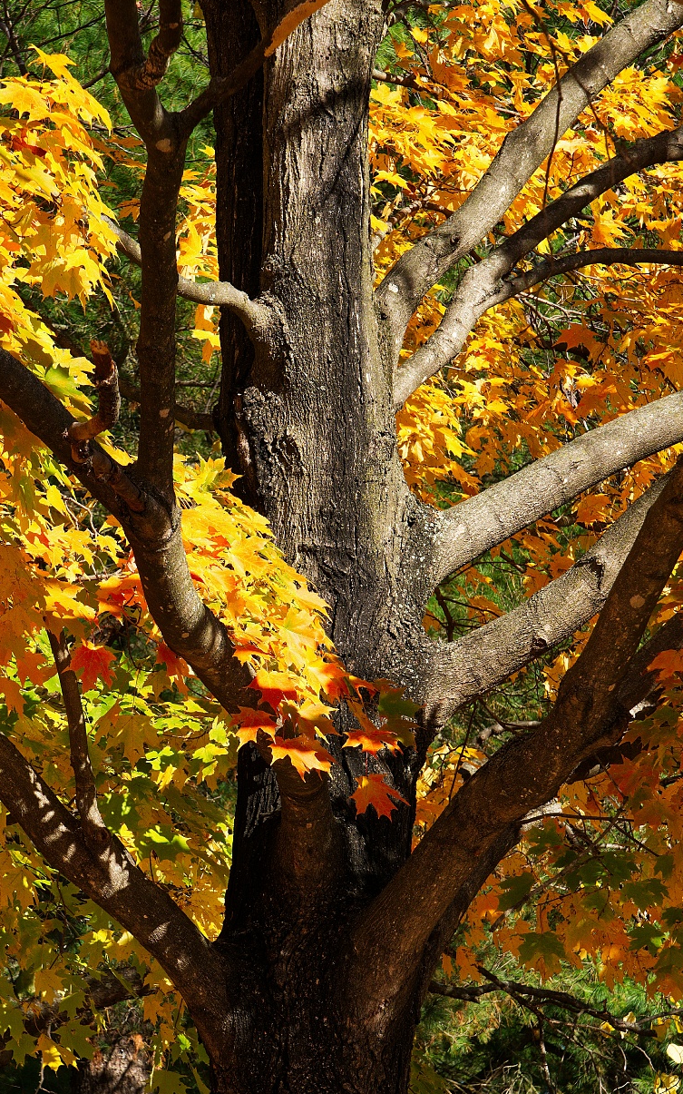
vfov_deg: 16.3
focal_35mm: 128
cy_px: 618
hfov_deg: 10.2
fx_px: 3813
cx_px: 321
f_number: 8
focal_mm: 52
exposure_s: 1/200
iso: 200
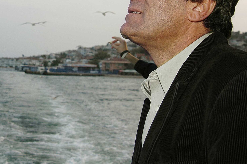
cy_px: 33
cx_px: 56
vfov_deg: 21.3
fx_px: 432
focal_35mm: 63
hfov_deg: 31.2
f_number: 5
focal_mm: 24
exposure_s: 1/60
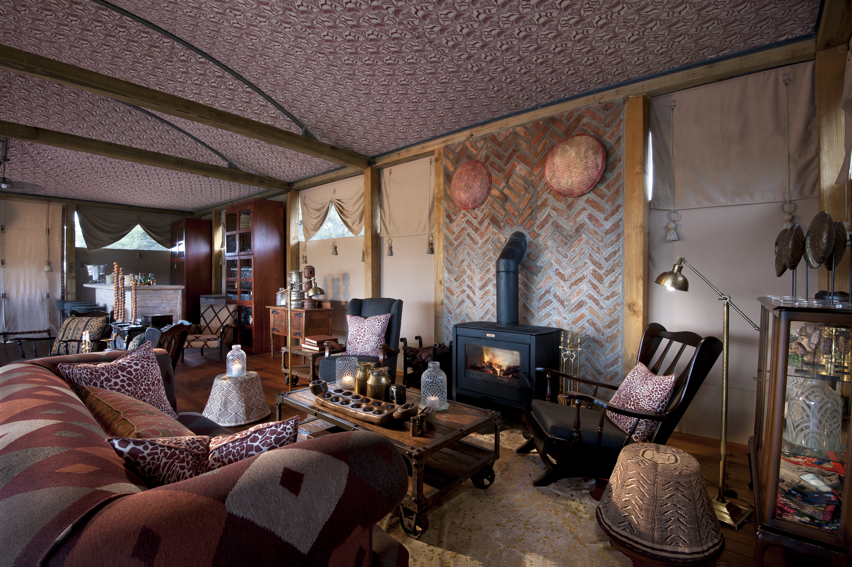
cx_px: 426
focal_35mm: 16
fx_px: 378
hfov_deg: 96.8
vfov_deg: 73.7
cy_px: 284
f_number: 9.5
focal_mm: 16
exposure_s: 1/4
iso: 200
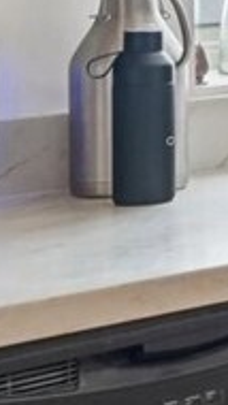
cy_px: -69
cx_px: 1254
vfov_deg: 13.9
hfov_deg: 5.4
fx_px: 1611
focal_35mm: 150
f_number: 8
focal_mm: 16
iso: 1600
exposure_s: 1/60
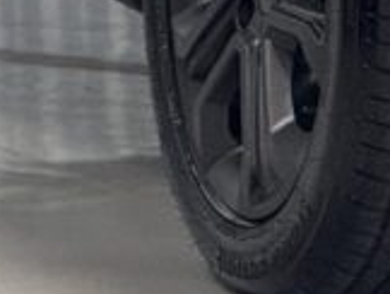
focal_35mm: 758
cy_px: -453
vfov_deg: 2.0
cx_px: 833
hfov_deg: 2.6
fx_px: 8553
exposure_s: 1/120
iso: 200
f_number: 2.8
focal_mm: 15.66
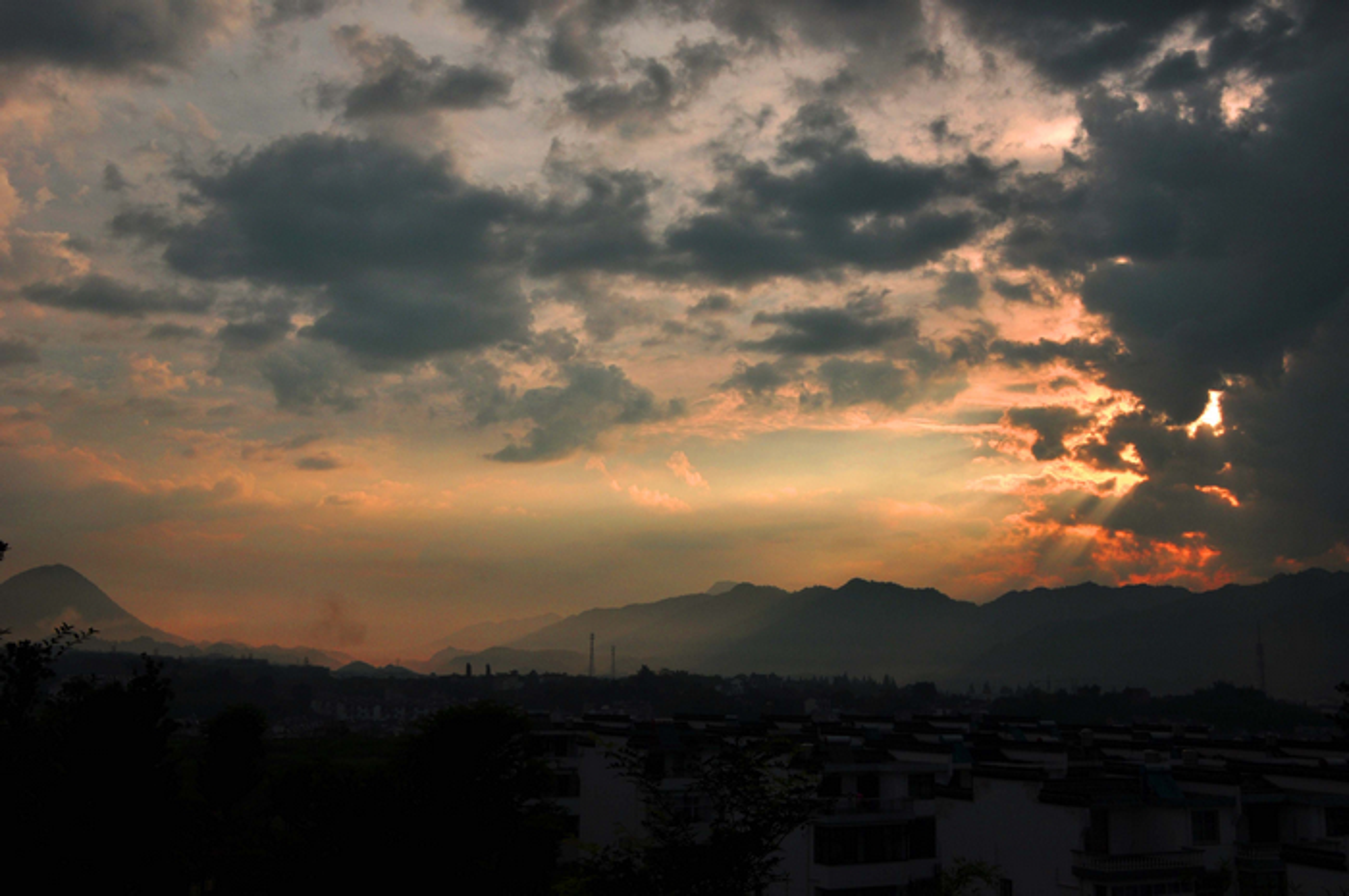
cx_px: 674
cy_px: 448
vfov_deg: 35.4
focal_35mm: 38
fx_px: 1404
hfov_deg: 51.3
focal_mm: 25
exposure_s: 1/200
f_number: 20
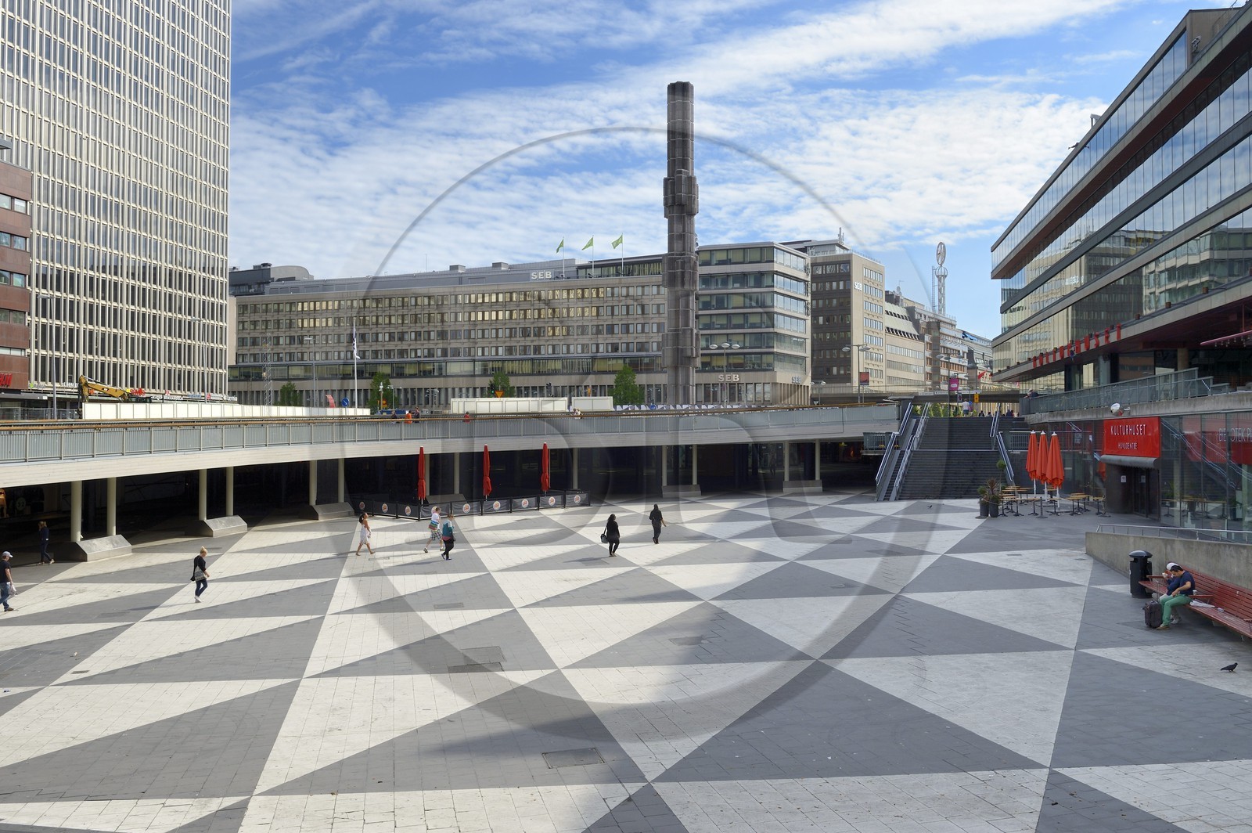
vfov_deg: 42.3
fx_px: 1077
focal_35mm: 31
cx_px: 626
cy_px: 416
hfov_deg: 60.3
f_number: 11
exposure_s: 1/320
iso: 200
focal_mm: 31
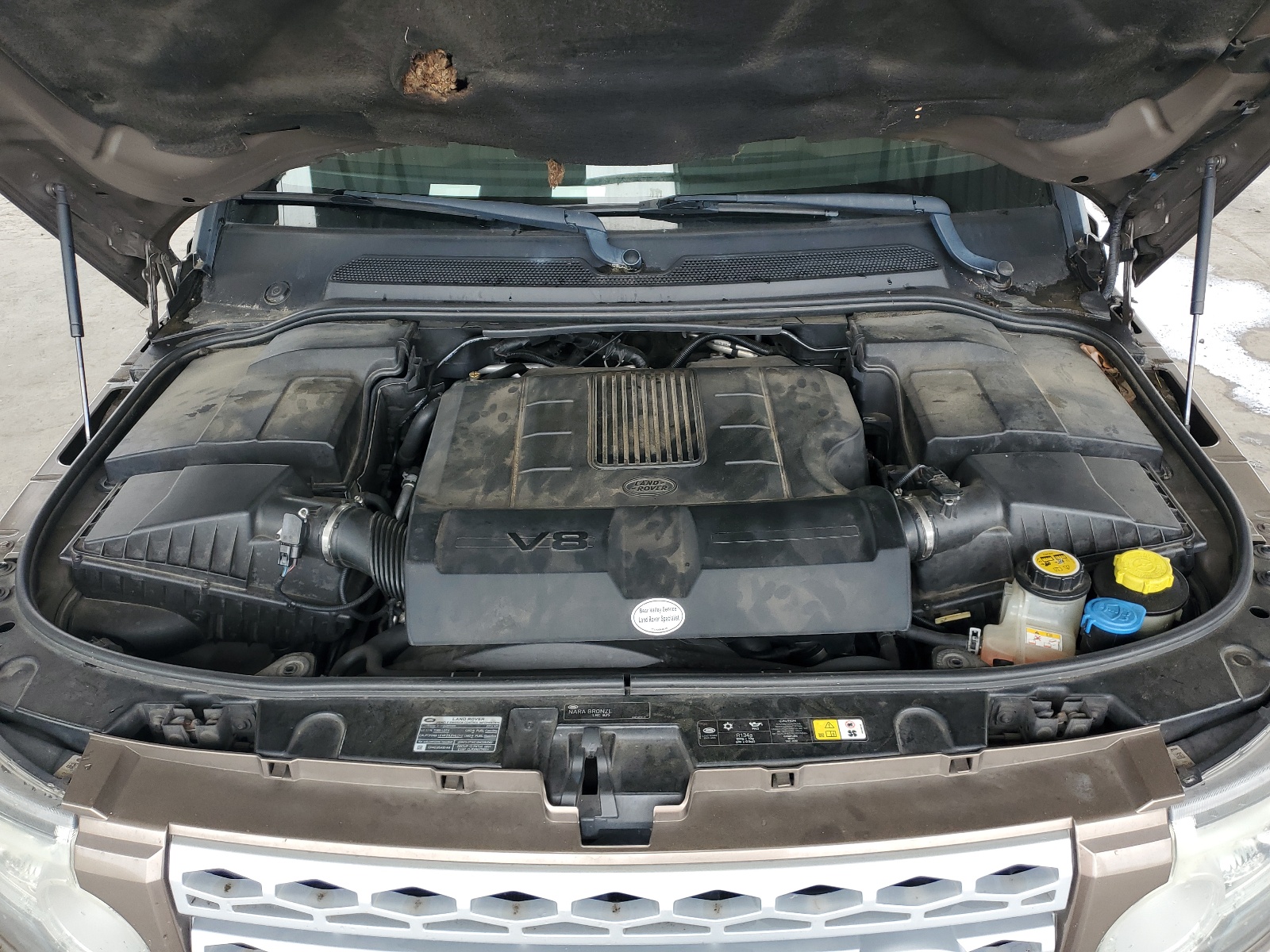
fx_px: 954
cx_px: 635
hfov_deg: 67.3
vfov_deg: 53.1
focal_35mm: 26
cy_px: 476
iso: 50
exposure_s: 1/227
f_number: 1.5
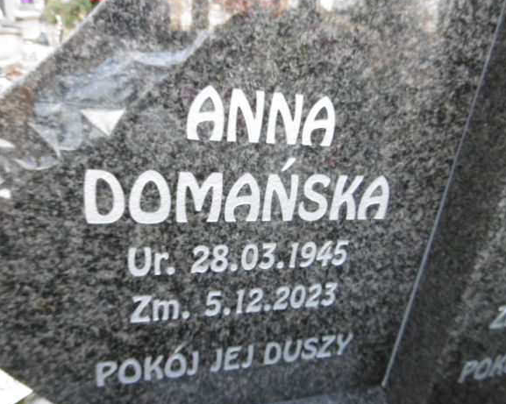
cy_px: 199
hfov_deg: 66.1
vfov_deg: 54.9
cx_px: 252
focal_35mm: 26
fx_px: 389
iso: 250
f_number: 3.1
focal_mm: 4.3
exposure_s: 1/60
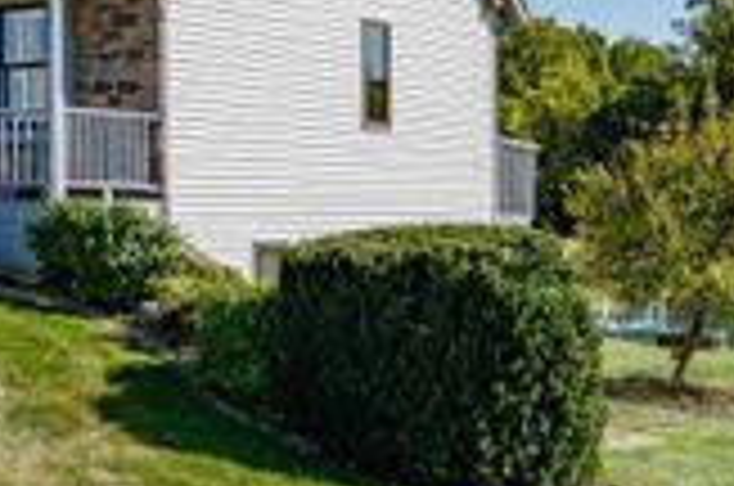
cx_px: 9
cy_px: 65
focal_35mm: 86
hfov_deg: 22.8
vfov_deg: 15.7
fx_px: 1750
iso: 100
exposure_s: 1/160
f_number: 10
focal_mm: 28
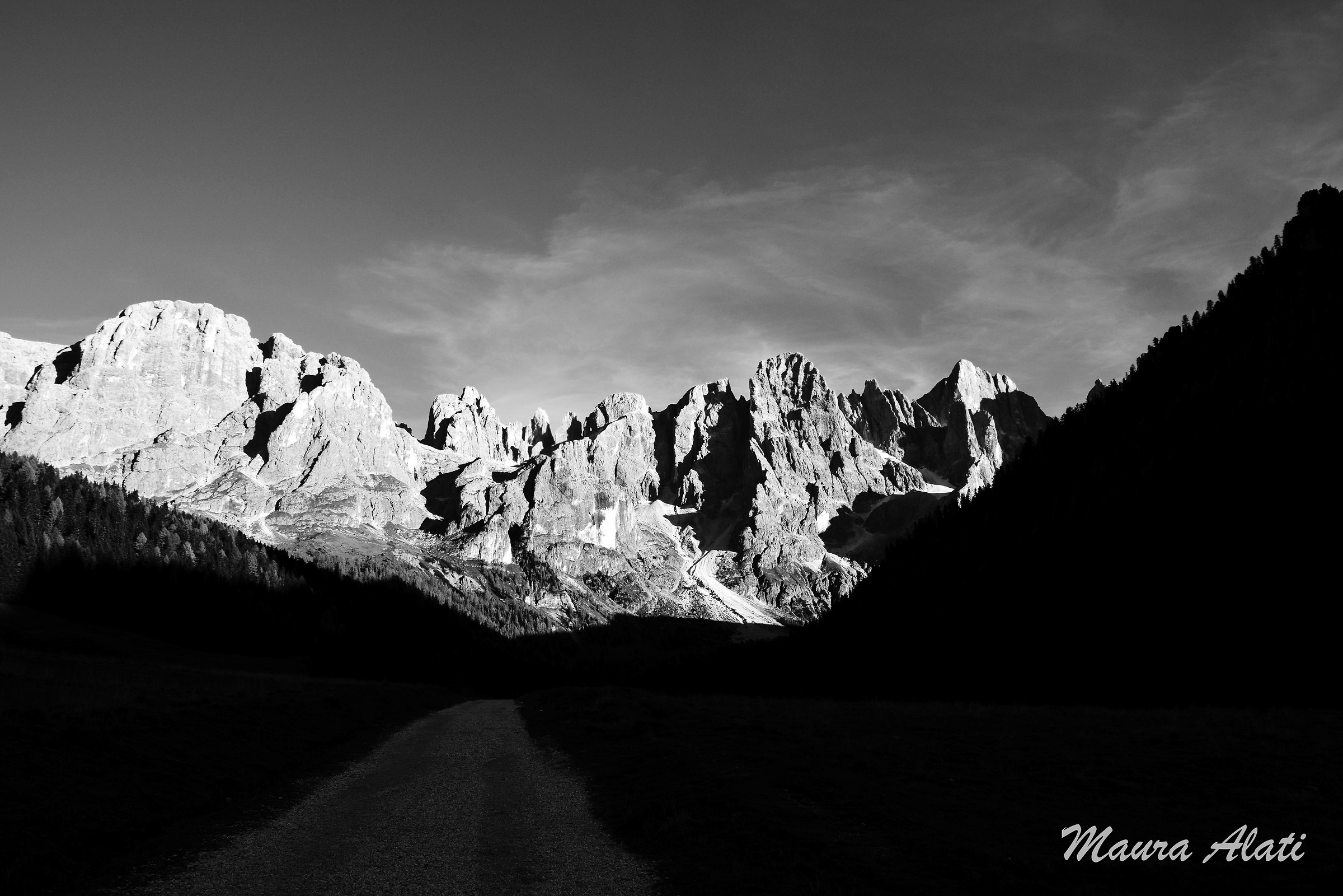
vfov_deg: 47.9
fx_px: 1007
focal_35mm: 27
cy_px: 448
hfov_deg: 67.4
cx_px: 672
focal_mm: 18
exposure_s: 1/250
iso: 250
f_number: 8
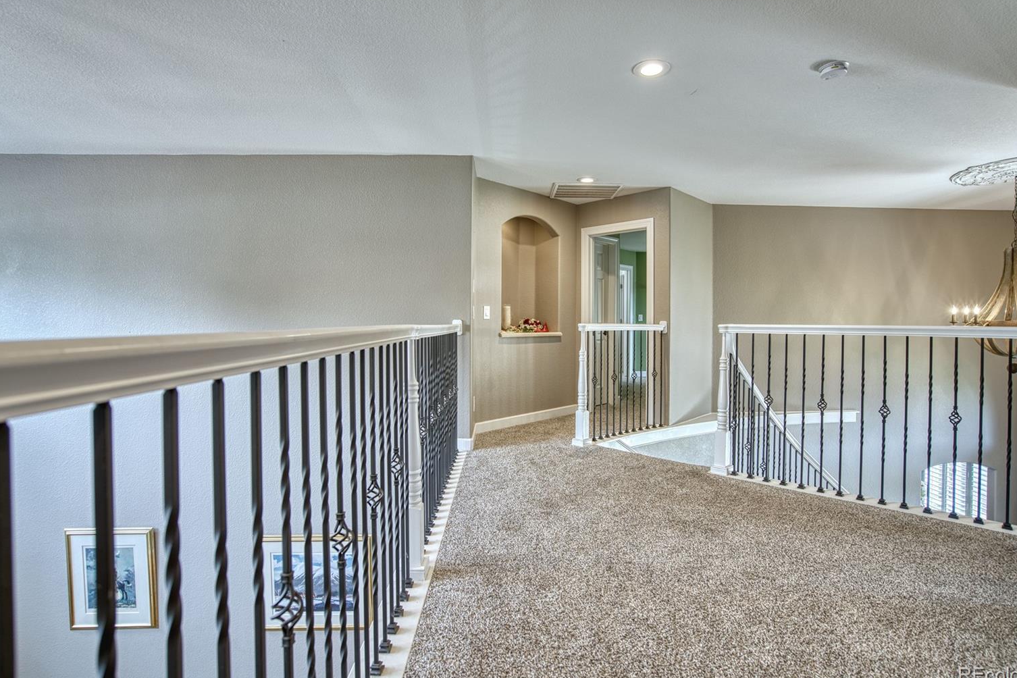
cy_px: 329
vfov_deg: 70.4
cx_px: 527
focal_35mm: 17
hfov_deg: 93.2
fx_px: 480
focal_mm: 16
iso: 500
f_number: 4.5
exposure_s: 1/25
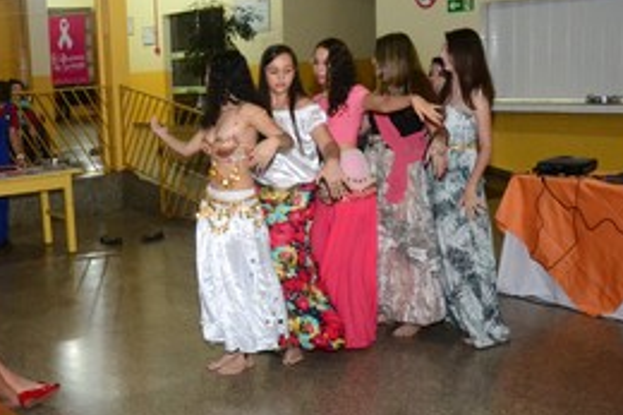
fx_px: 899
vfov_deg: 25.9
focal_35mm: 52
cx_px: 110
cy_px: 252
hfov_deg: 36.7
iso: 3200
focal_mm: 20
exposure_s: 1/80
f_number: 5.6
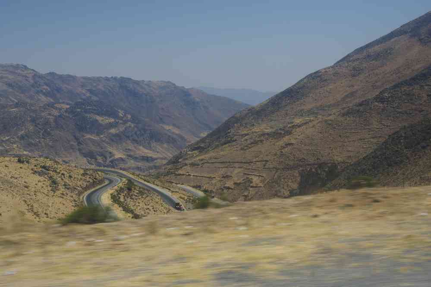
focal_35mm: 60
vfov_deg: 22.6
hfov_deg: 33.4
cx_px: 216
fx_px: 718
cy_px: 144
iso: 200
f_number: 10
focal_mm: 40
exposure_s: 1/80
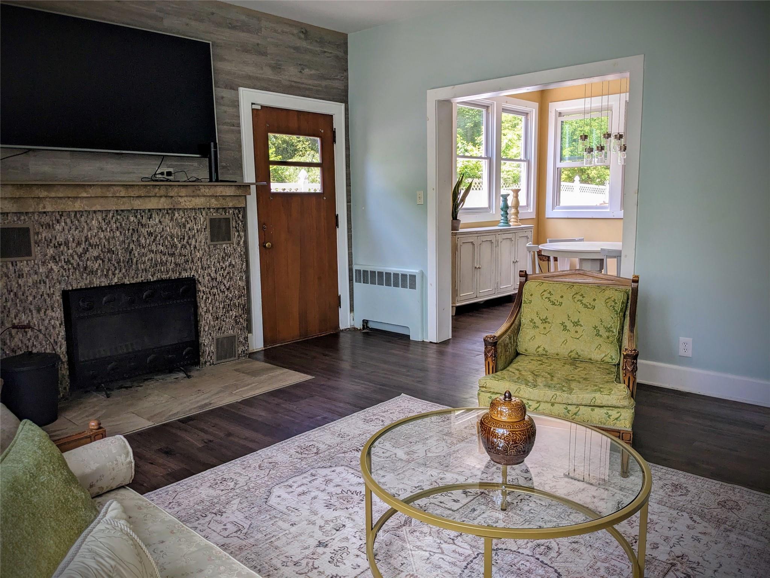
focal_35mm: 27
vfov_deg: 51.4
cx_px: 385
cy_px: 289
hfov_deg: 65.3
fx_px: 601
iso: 42
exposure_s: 1/219
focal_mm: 4.38
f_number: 1.73
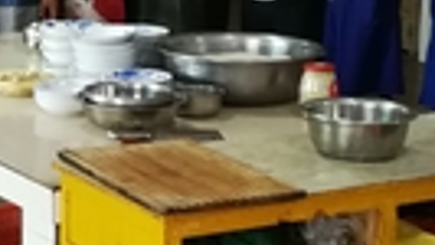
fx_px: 1281
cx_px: -131
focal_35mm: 111
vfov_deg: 10.9
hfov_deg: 18.0
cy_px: 18
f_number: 1.8
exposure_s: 1/25
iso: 320
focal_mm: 3.95
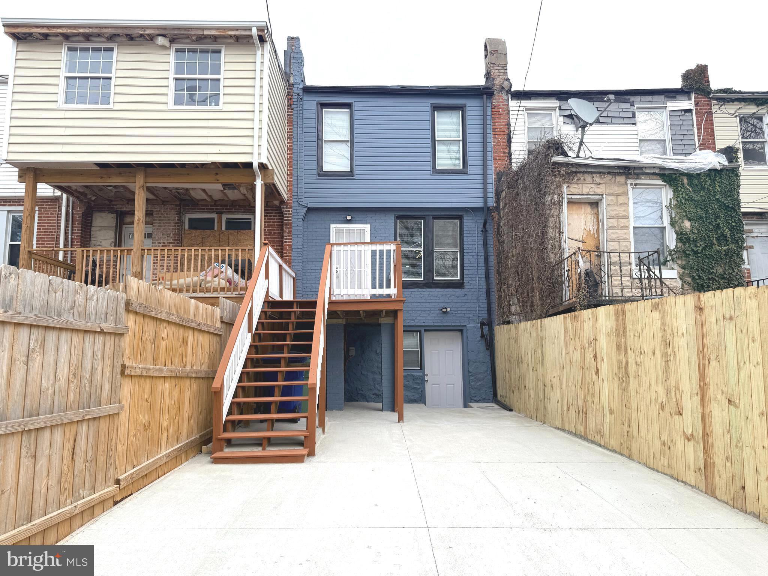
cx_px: 384
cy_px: 288
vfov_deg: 56.8
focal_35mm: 24
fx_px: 532
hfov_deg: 71.6
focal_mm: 6.76
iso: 80
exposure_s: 1/1337
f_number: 1.78
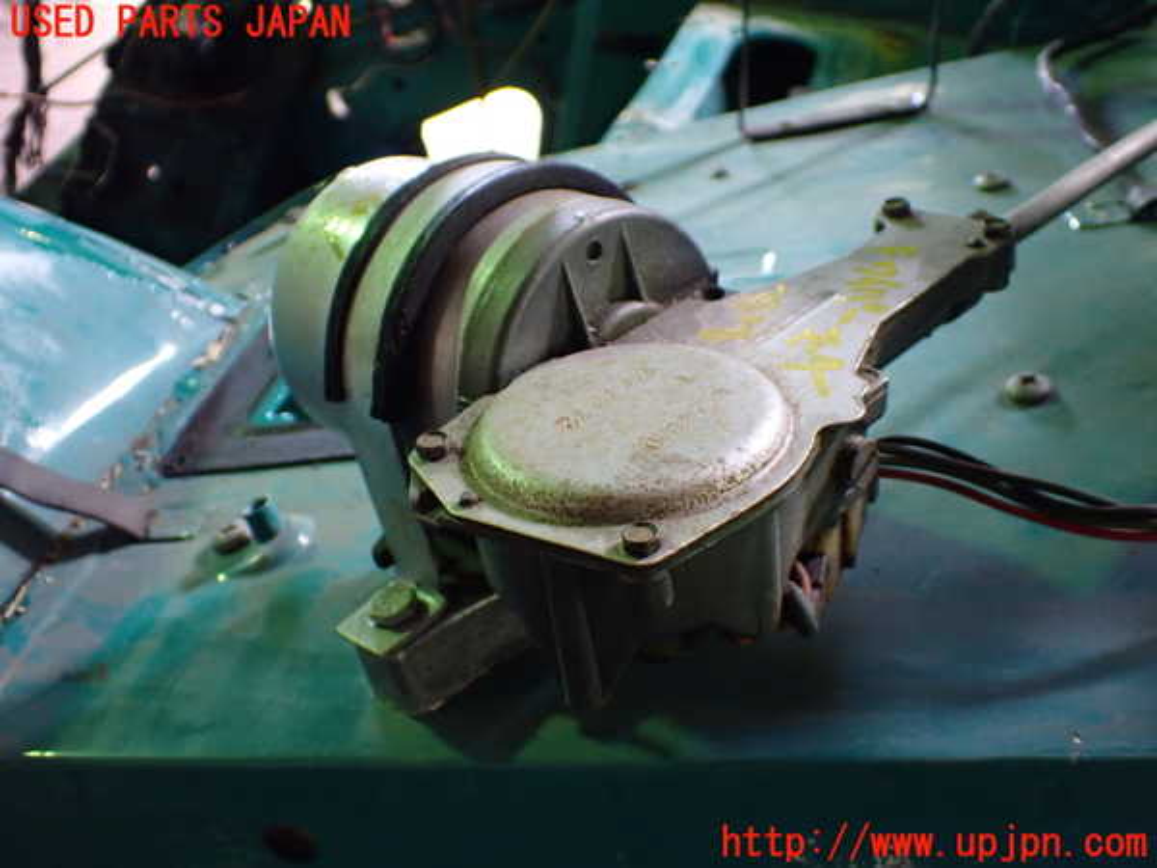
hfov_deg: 49.0
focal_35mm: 38
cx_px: 578
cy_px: 434
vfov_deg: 37.7
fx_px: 1270
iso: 800
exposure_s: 1/100
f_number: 2.7
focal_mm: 6.83
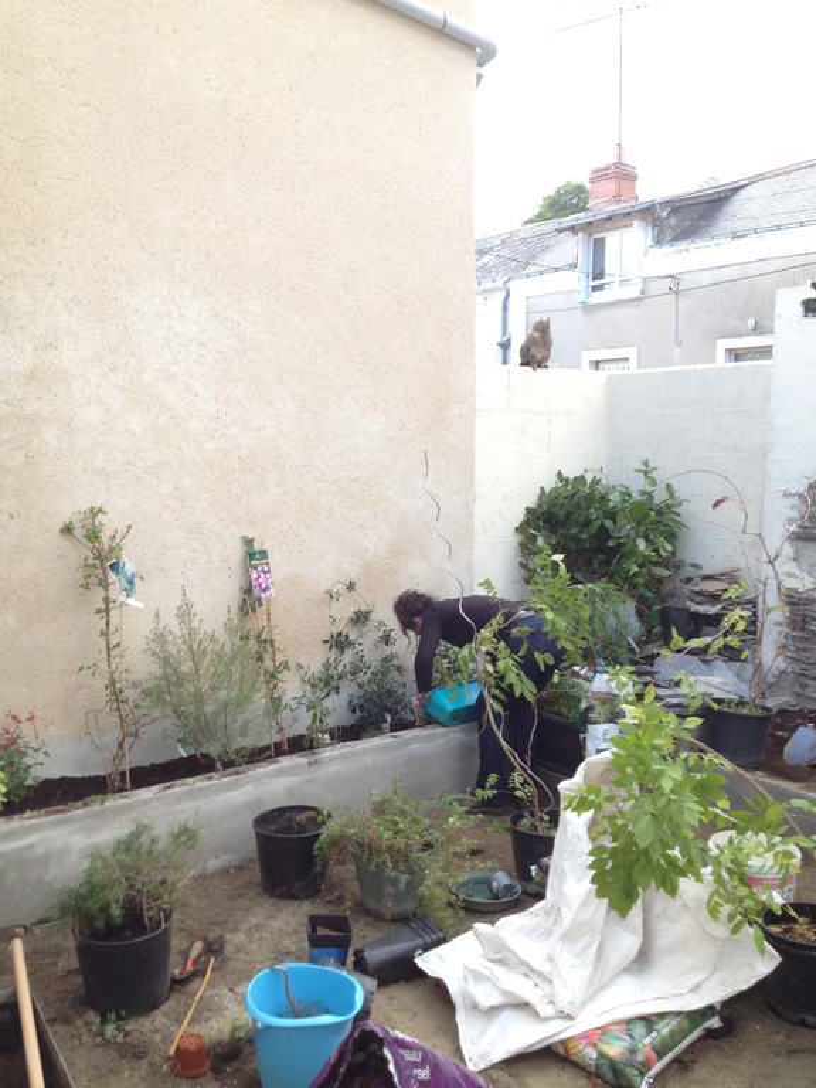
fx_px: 1100
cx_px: 408
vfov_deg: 52.6
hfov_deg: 40.7
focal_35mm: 35
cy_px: 544
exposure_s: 1/120
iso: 64
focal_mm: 4.28
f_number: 2.4
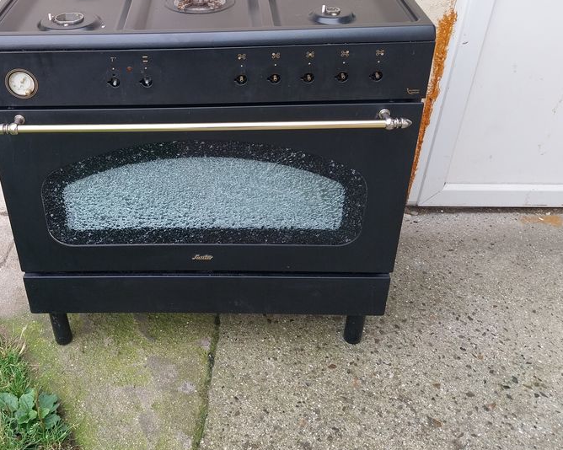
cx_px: 177
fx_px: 633
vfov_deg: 38.9
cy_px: 168
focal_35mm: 38
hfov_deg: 47.0
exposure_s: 1/100
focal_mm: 4
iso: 40
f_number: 1.8
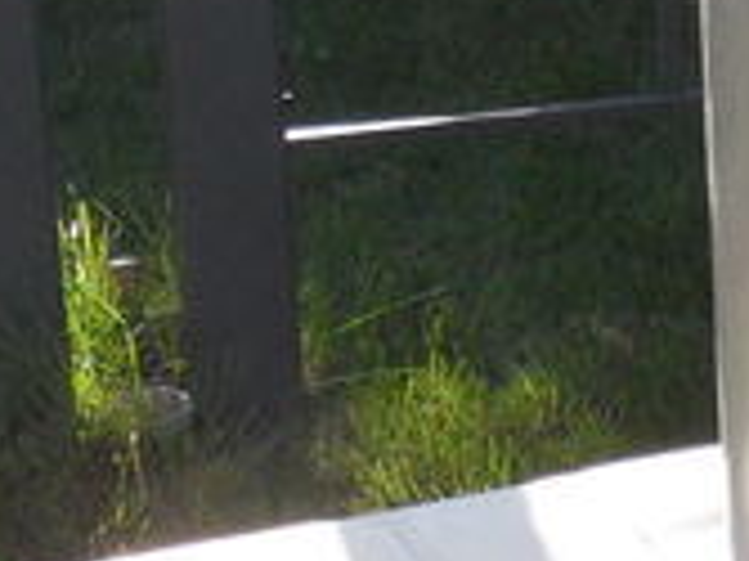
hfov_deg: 11.3
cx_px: 1153
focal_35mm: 168
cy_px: 108
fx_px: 3632
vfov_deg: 8.8
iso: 80
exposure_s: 1/350
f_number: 3.4
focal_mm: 4.6
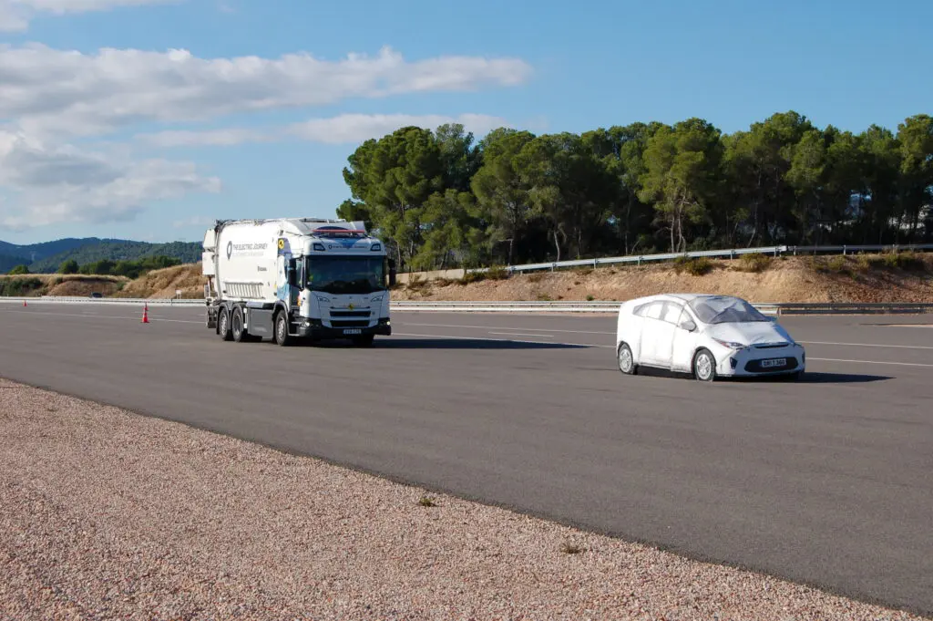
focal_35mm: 68
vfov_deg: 20.1
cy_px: 310
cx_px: 466
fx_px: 1748
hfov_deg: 29.9
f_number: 9
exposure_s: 1/320
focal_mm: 45
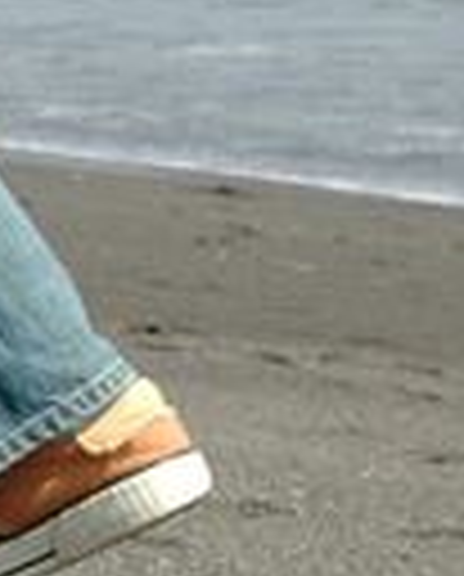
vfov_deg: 7.2
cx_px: -712
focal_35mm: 267
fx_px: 4567
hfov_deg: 5.6
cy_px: 428
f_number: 9
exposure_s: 1/320
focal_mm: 38
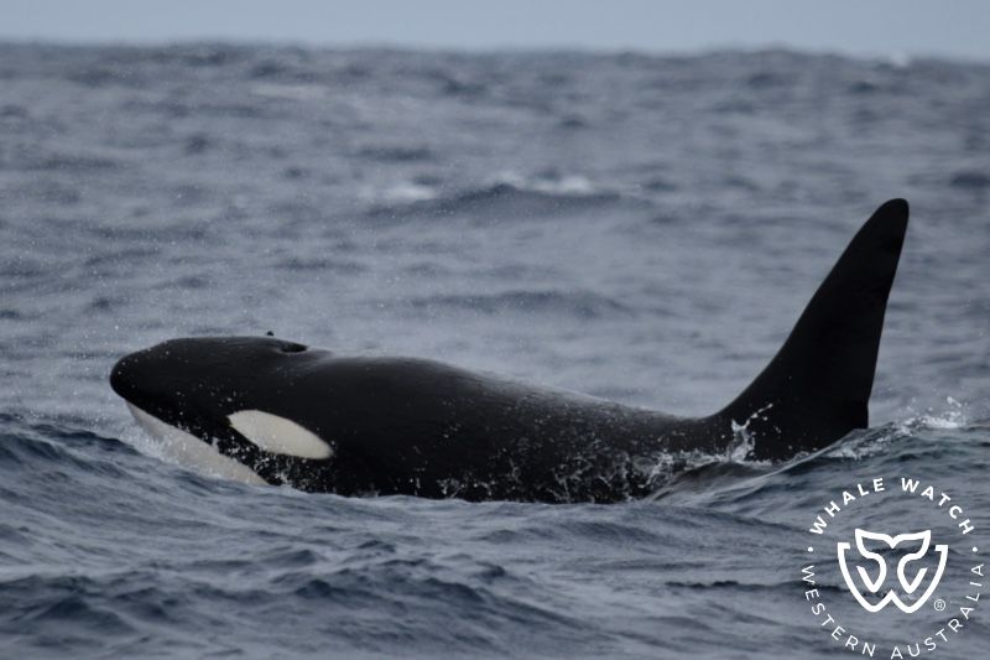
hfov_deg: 3.4
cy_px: 330
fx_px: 16496
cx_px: 495
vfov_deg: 2.3
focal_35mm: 600
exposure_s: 1/8000
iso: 1000
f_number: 6.3
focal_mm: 600
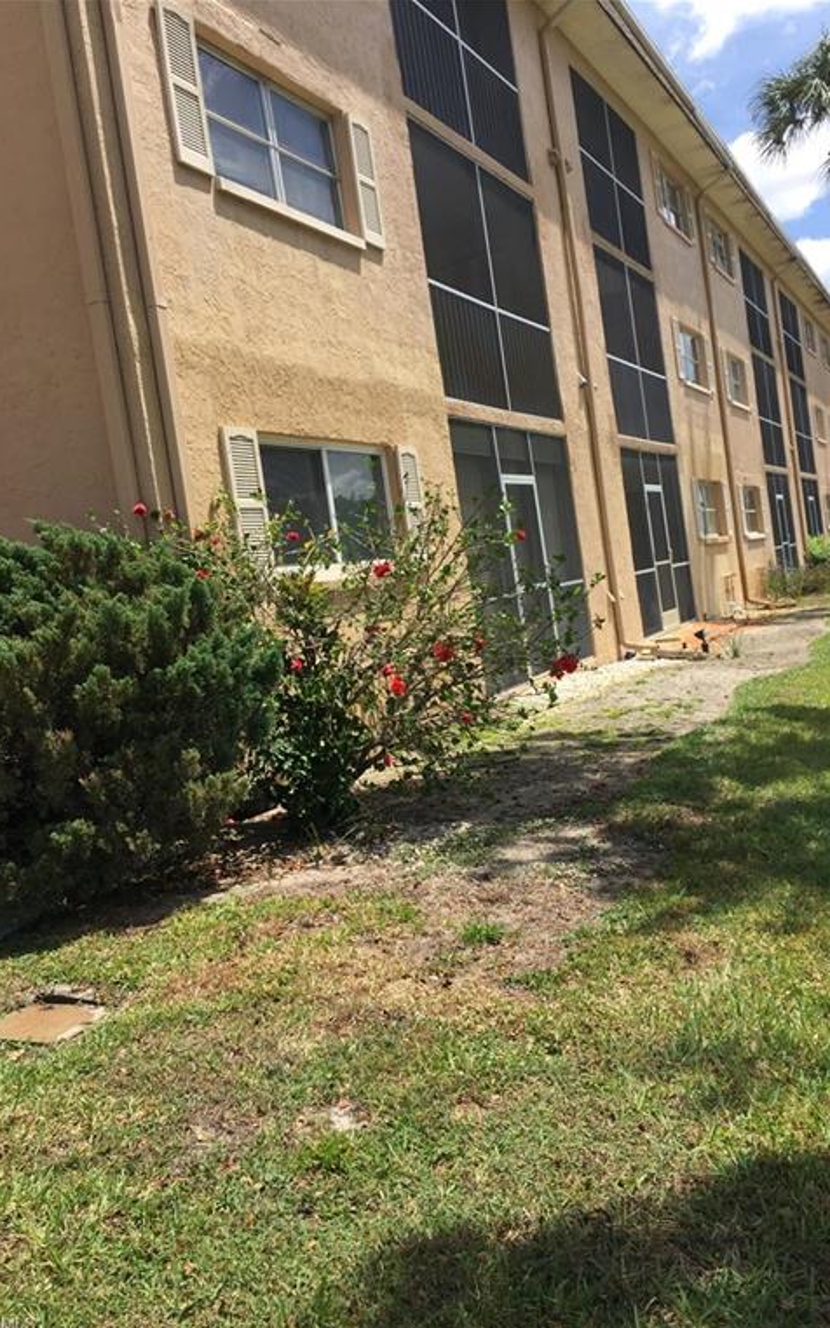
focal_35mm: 31
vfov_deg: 61.2
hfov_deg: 40.6
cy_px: 667
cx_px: 441
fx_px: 1122
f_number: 2.2
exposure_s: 1/1582
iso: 32
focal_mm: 4.15
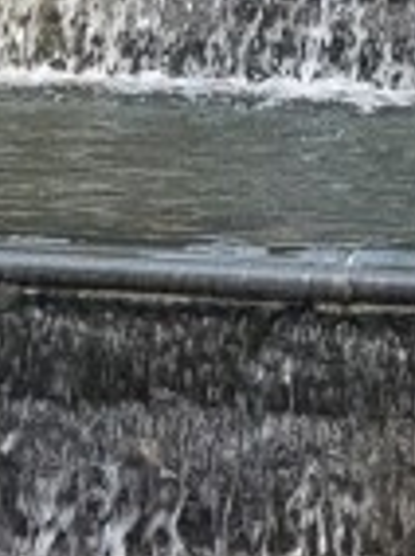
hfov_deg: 13.1
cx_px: 478
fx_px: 1764
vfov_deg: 14.7
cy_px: -568
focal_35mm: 110
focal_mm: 4.2
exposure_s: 1/138
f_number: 1.7
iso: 40
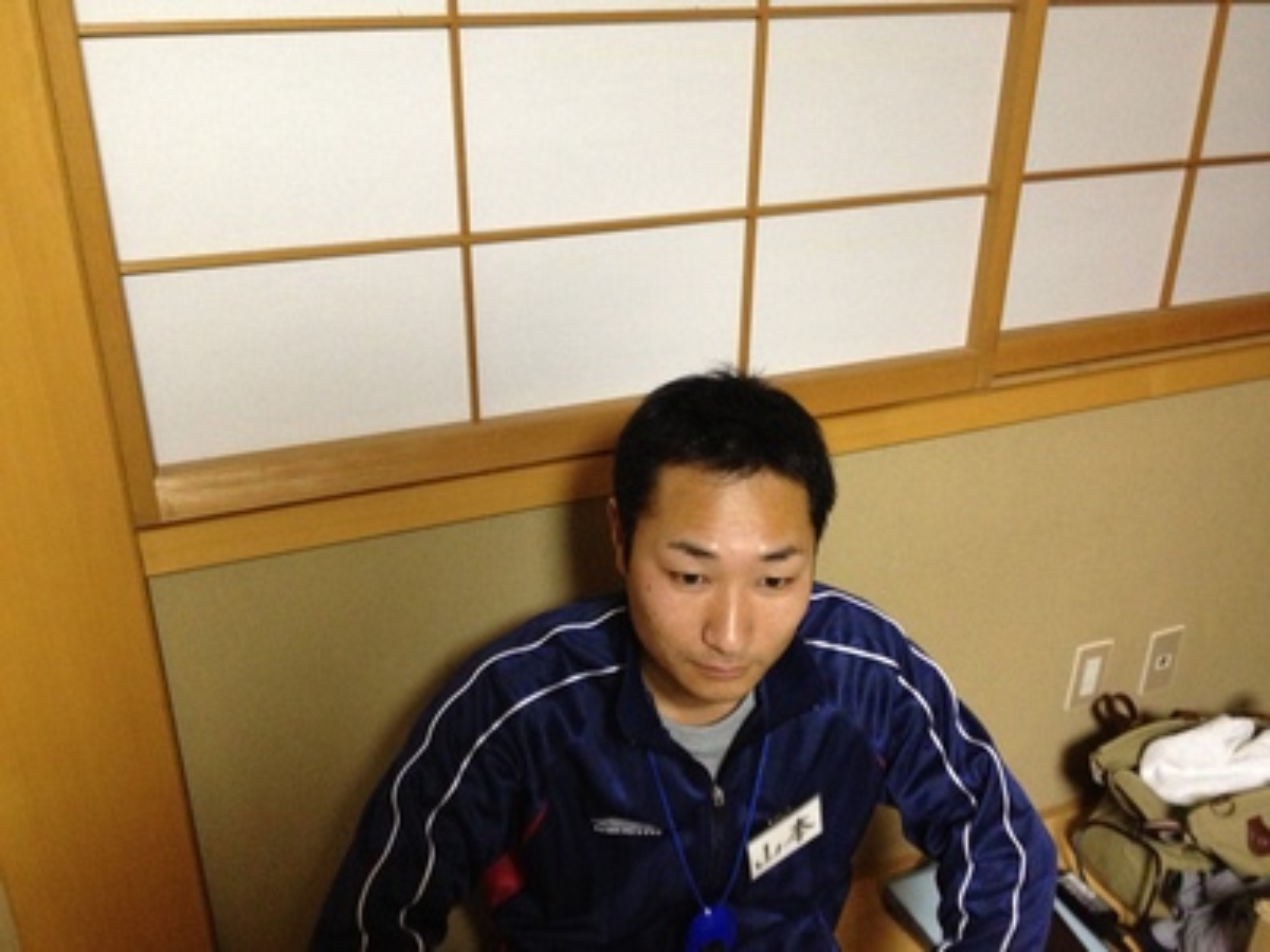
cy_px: 476
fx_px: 1284
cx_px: 635
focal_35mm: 35
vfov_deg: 40.7
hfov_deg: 52.6
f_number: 2.4
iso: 400
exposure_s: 1/15
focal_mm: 4.28
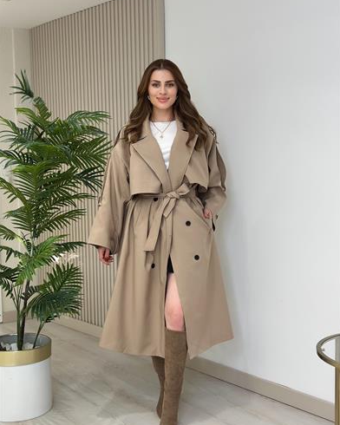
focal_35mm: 51
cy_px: 223
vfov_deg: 36.6
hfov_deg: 29.7
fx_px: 641
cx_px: 172
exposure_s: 1/229
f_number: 1.78
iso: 80
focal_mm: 6.86
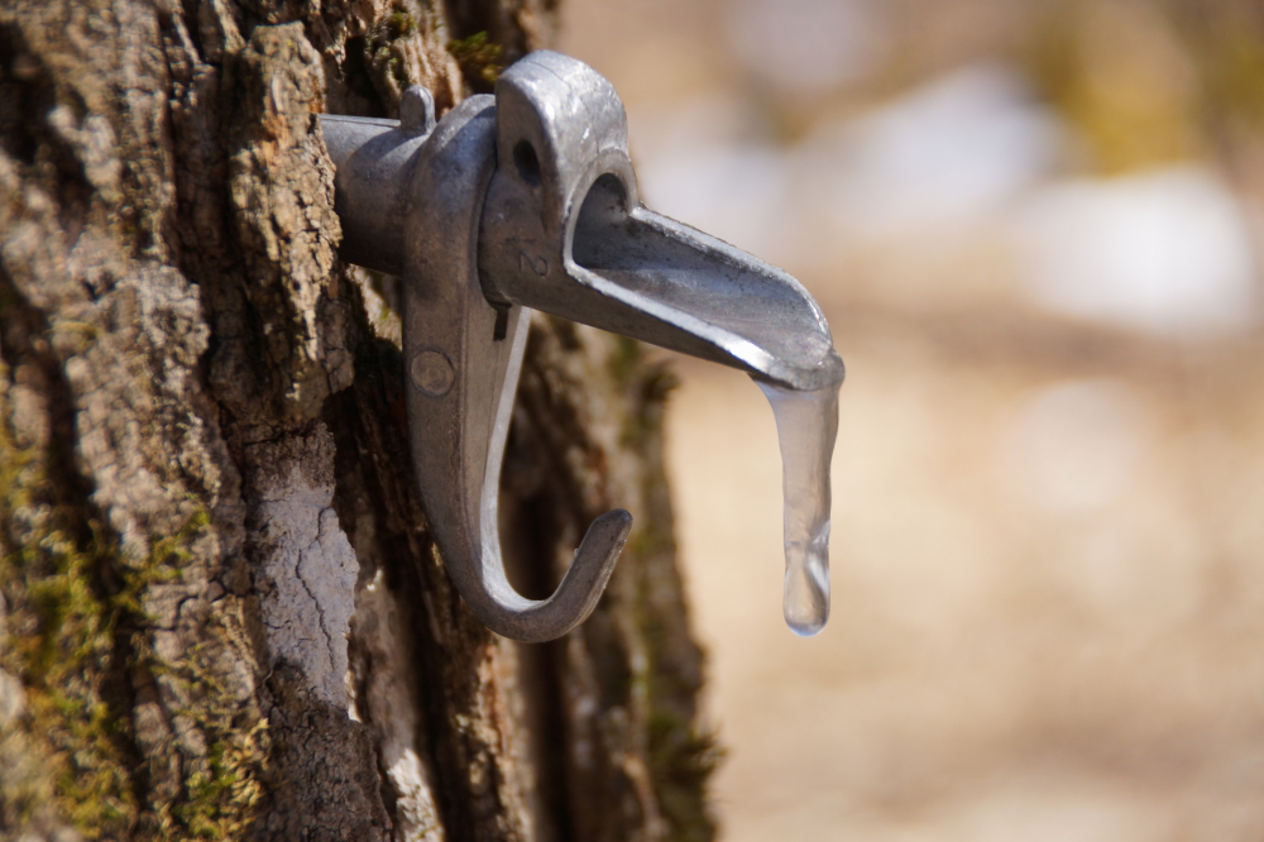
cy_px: 421
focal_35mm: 135
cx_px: 632
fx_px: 4738
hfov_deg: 15.2
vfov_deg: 10.2
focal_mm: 90
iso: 250
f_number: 5.6
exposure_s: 1/160
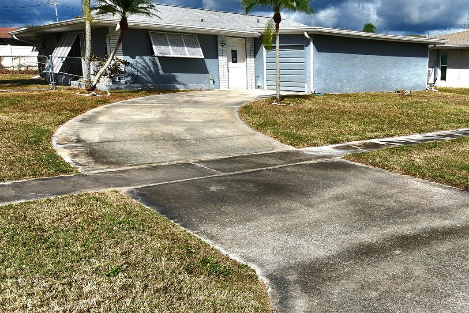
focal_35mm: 36
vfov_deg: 36.9
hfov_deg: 50.9
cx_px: 351
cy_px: 170
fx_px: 469
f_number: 1.8
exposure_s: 1/3333
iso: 20
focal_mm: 5.4
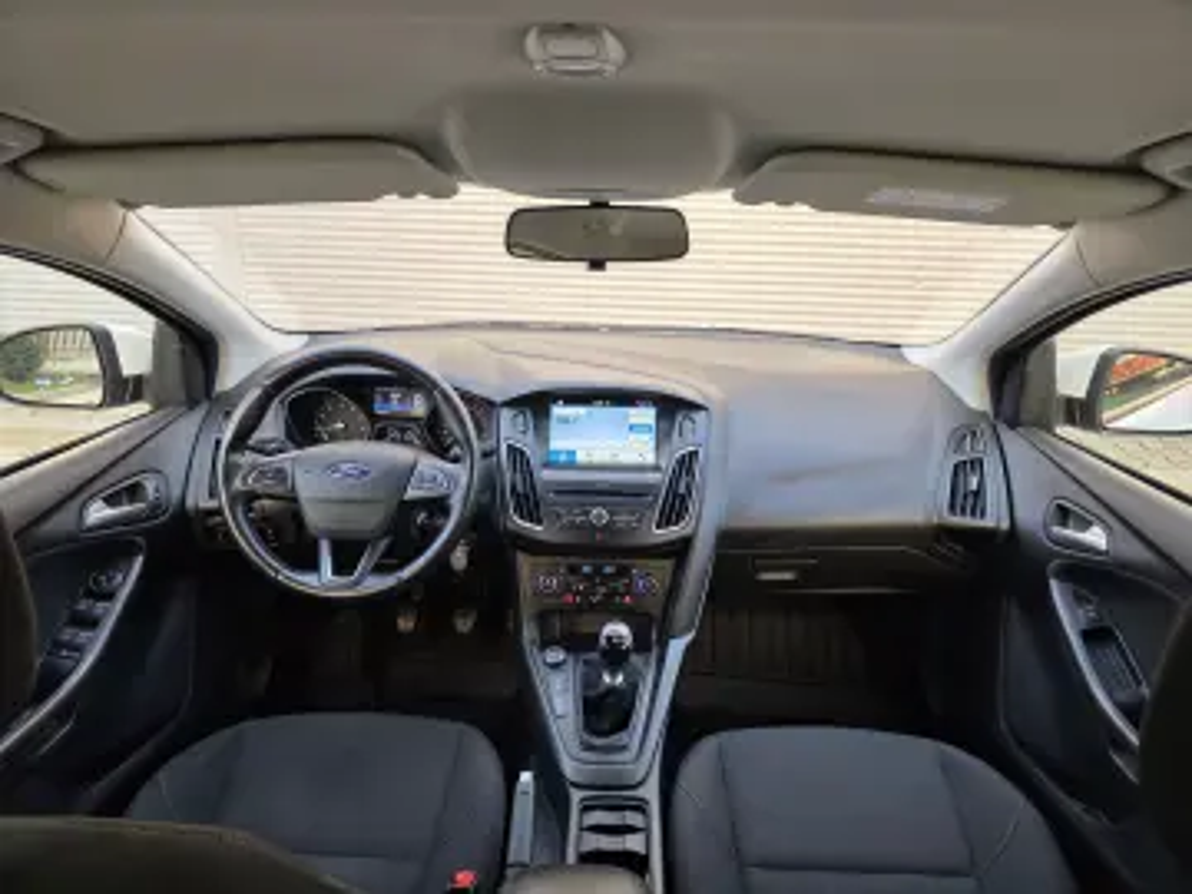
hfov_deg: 73.9
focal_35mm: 23
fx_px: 792
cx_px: 596
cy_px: 447
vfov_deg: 58.9
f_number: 1.7
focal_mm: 6.3
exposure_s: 1/180
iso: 100
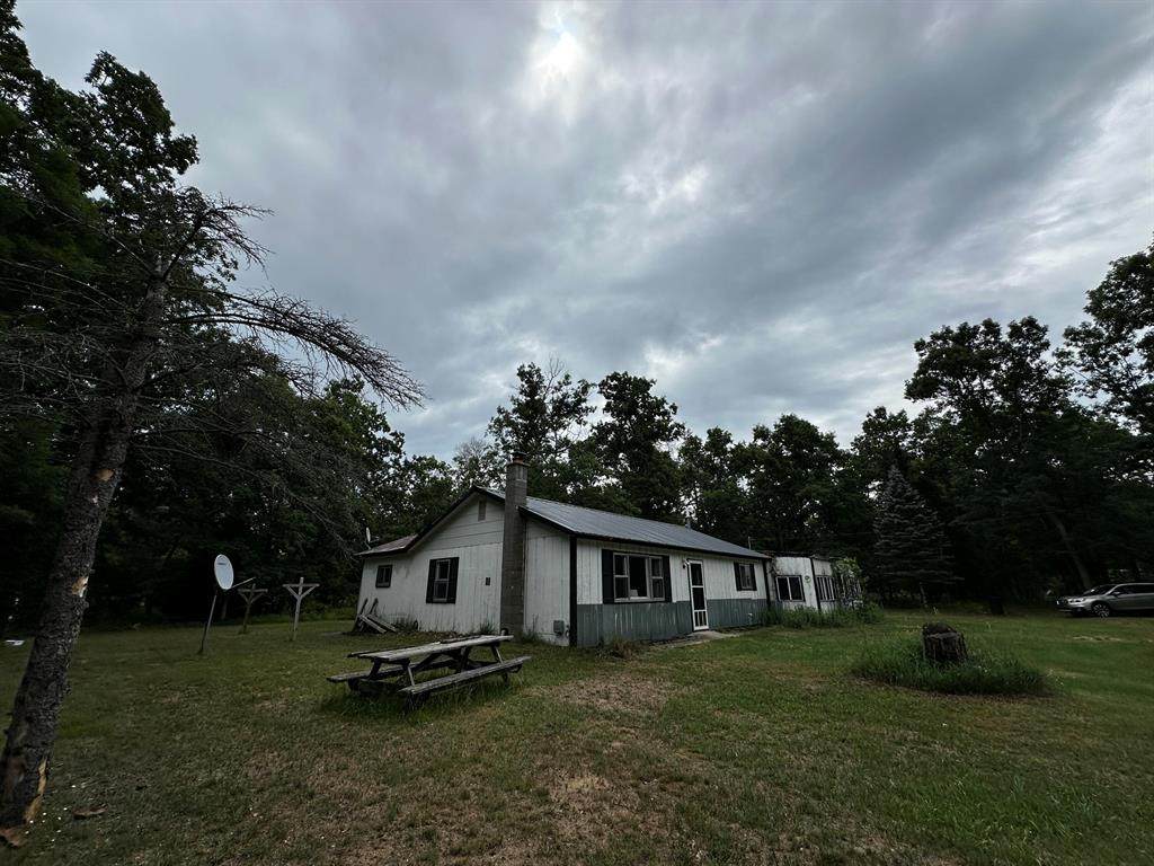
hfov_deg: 102.1
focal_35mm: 14
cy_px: 433
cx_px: 577
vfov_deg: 85.7
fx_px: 467
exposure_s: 1/3401
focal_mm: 2.22
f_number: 2.2
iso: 50
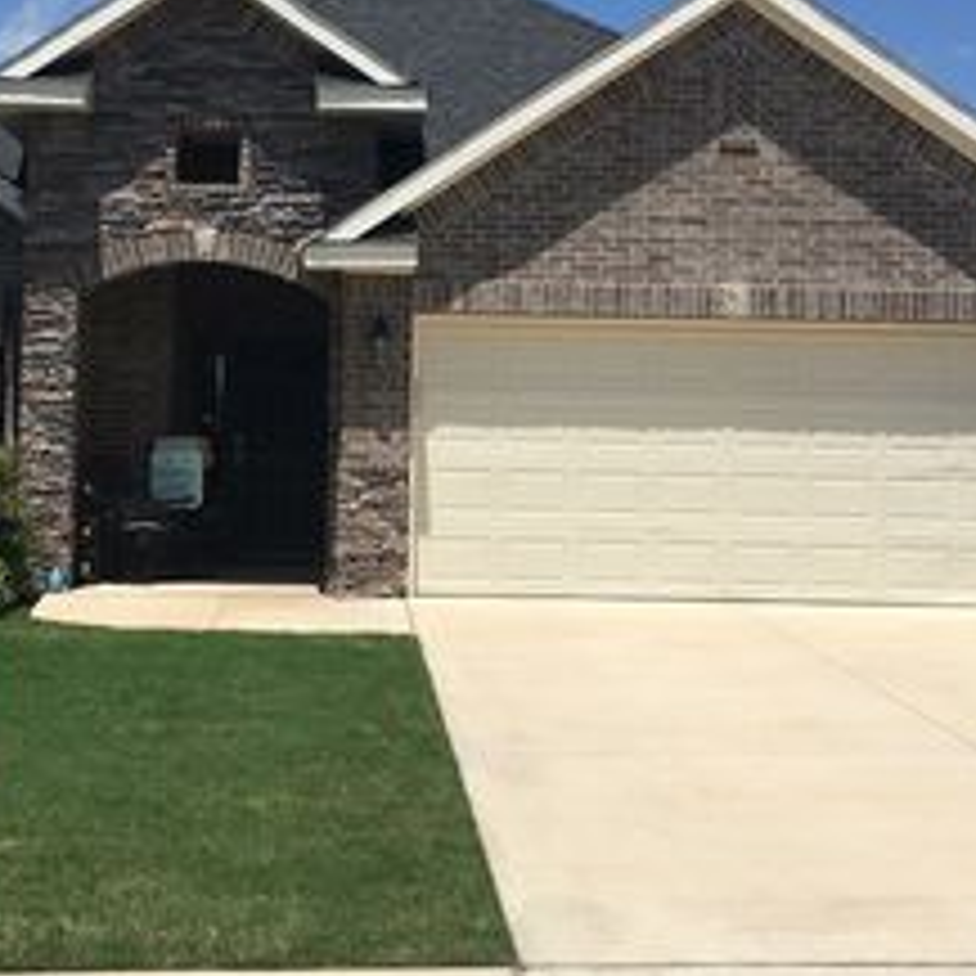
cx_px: 355
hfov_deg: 28.9
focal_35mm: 59
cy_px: 335
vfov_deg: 28.9
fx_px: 1882
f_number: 2.2
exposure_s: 1/2849
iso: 25
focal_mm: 4.15
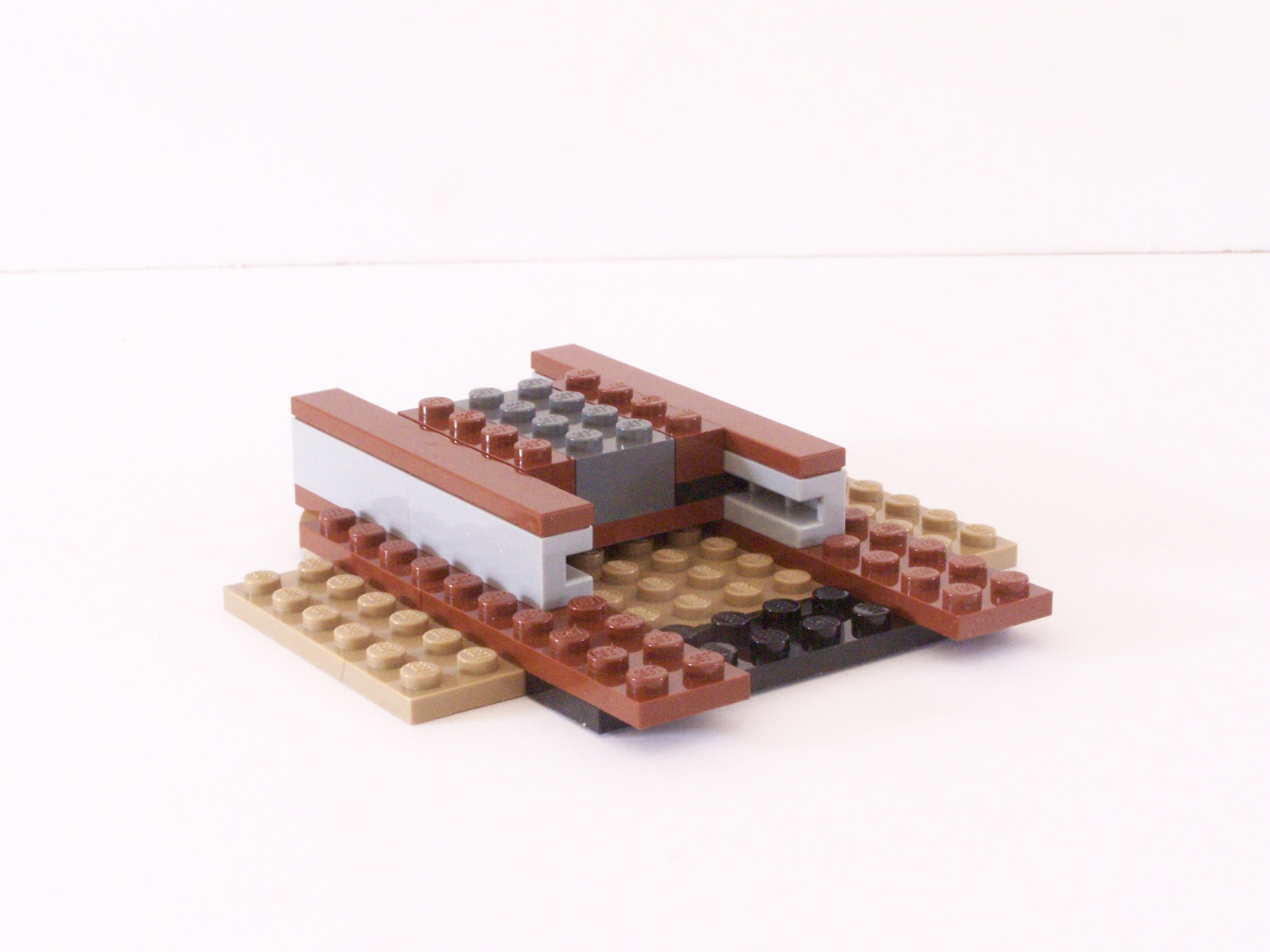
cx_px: 635
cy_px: 476
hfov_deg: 26.0
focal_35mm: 75
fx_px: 2752
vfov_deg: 19.6
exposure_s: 1/8
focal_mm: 12.4
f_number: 8
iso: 400
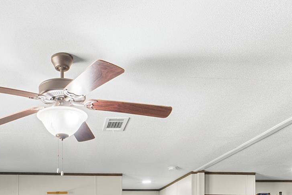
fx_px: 341
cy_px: 249
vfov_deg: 27.1
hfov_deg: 44.7
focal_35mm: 42
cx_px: 71
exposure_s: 2
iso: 100
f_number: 10
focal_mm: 10
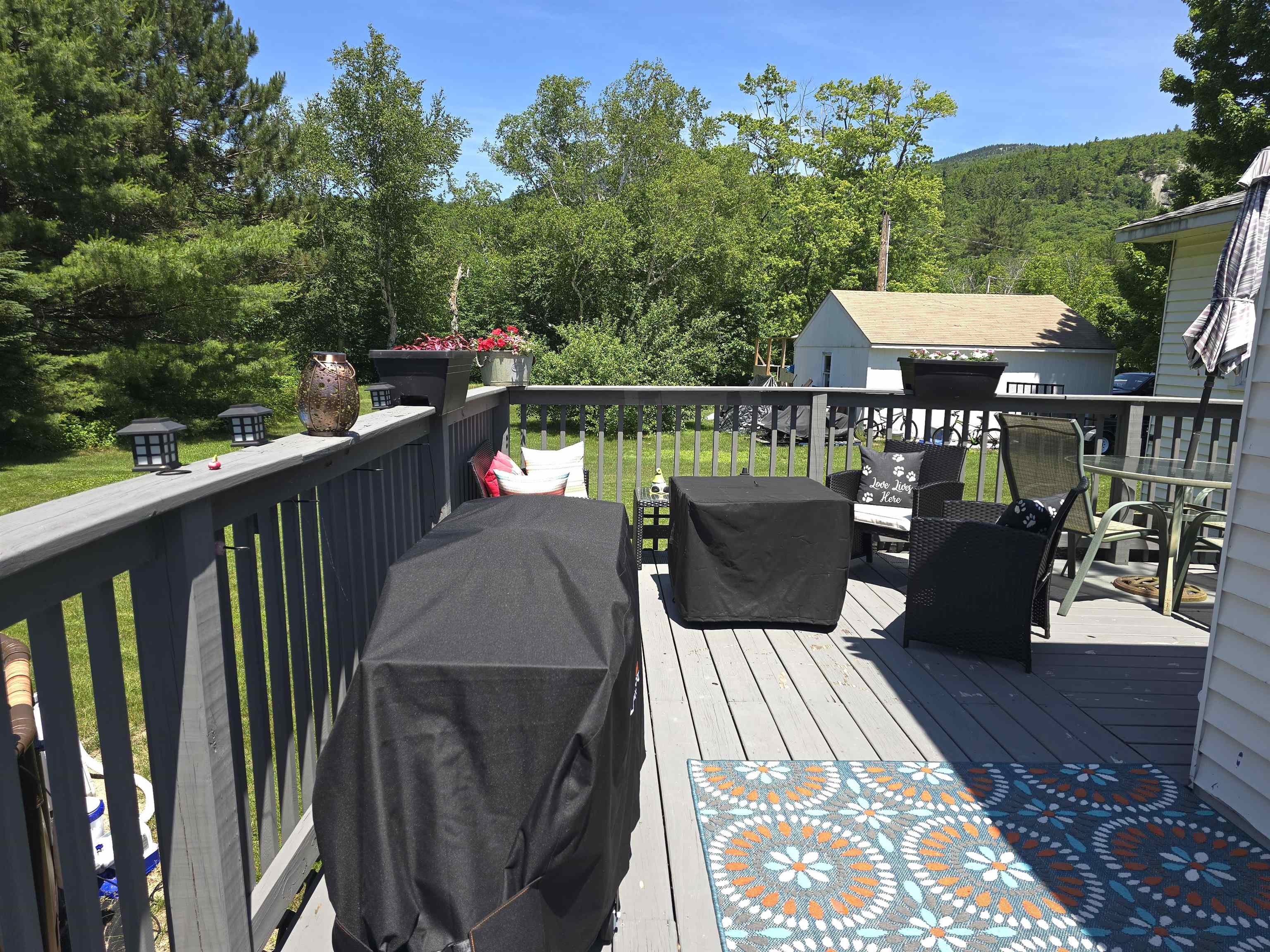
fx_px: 844
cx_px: 635
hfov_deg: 73.9
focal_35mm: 23
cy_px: 476
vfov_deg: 58.9
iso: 12
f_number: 1.7
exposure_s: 1/243
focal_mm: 6.3
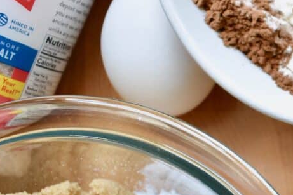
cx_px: 449
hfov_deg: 16.8
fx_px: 895
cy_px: 182
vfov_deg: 12.3
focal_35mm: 110
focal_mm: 22
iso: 640
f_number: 3.8
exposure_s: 1/125
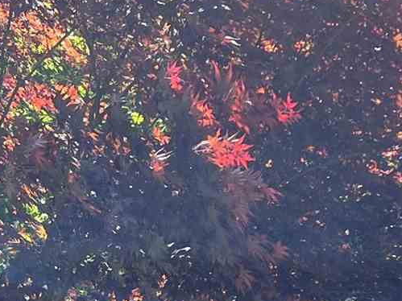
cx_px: 300
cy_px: 390
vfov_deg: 9.1
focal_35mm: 160
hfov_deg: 12.3
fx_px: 1858
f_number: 1.5
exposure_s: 1/723
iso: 50
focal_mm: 5.7
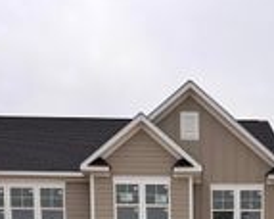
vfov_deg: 16.6
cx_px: 211
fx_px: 664
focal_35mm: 82
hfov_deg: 23.0
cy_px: 351
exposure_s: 1/4608
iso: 80
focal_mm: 6.76
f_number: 1.78
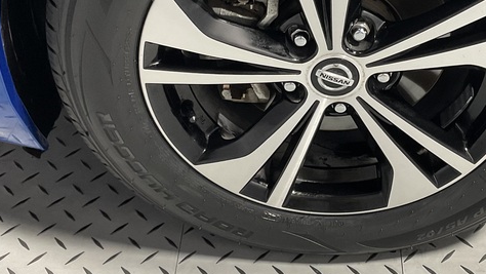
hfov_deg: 32.6
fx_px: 825
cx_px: 323
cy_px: 90
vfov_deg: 18.8
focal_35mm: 64
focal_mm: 3
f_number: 1.8
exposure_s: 1/60
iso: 100
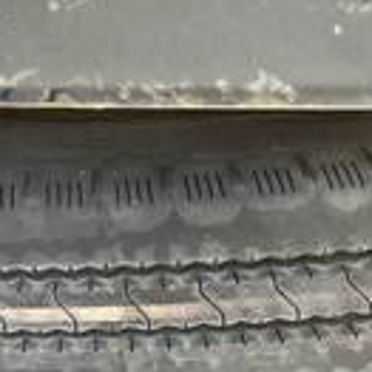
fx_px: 1471
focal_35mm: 121
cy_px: -148
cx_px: -210
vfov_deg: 13.7
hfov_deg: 13.5
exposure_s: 1/121
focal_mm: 3.99
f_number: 1.8
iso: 80
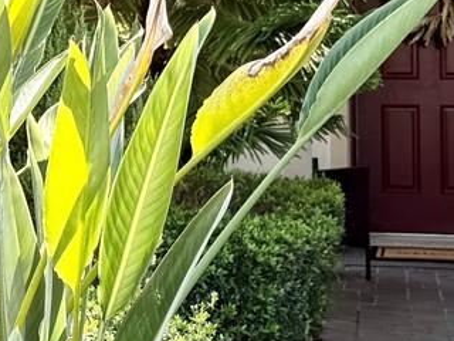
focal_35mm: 120
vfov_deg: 12.2
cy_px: 27
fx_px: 1574
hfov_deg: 16.2
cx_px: 61
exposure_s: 1/728
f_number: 1.78
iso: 80
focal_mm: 6.76
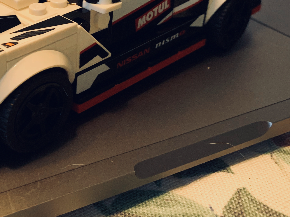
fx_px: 461
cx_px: 25
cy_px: 40
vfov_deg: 26.0
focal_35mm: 55
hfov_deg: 33.0
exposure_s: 1/25
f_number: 1.8
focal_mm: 4.25
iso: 400
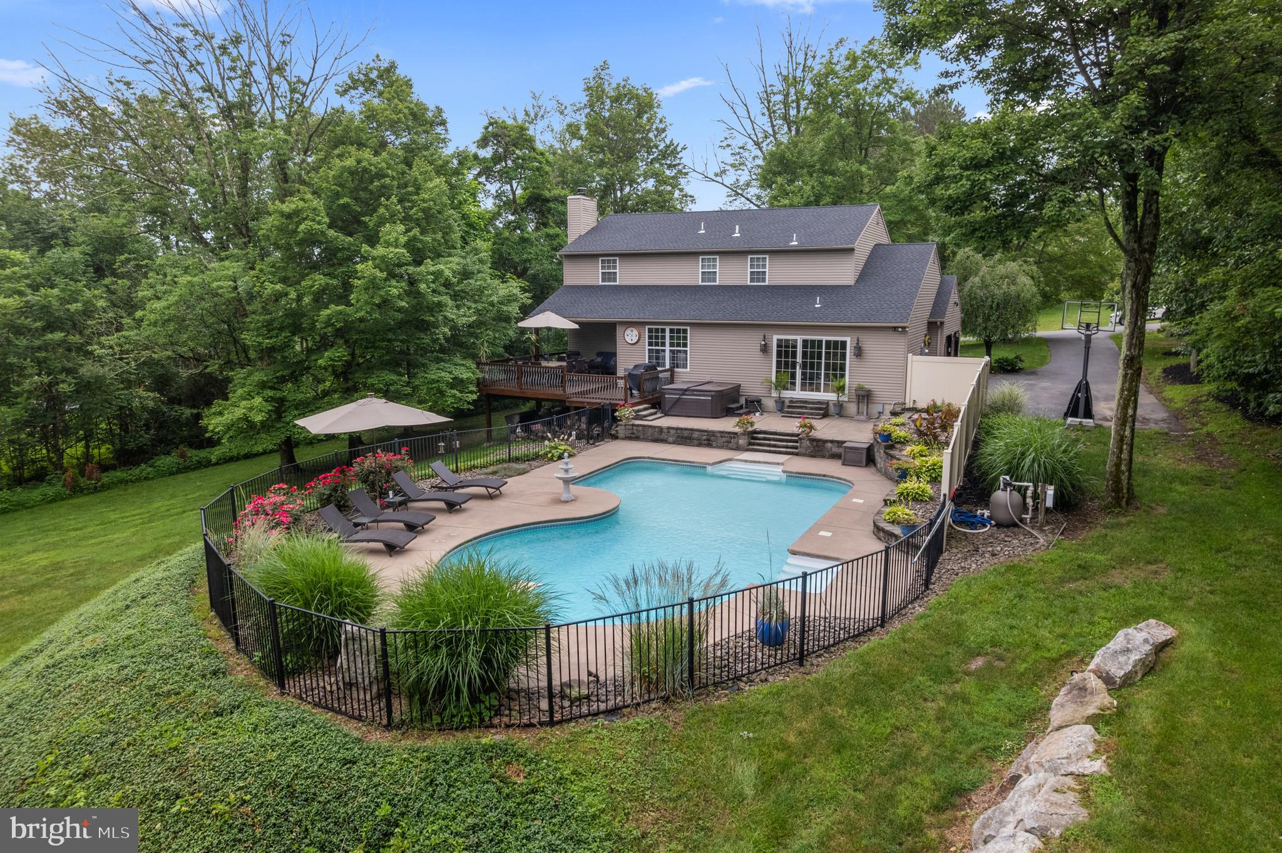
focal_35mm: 22
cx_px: 641
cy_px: 426
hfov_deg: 78.6
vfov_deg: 57.2
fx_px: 783
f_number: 2.8
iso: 300
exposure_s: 1/15
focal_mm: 8.38
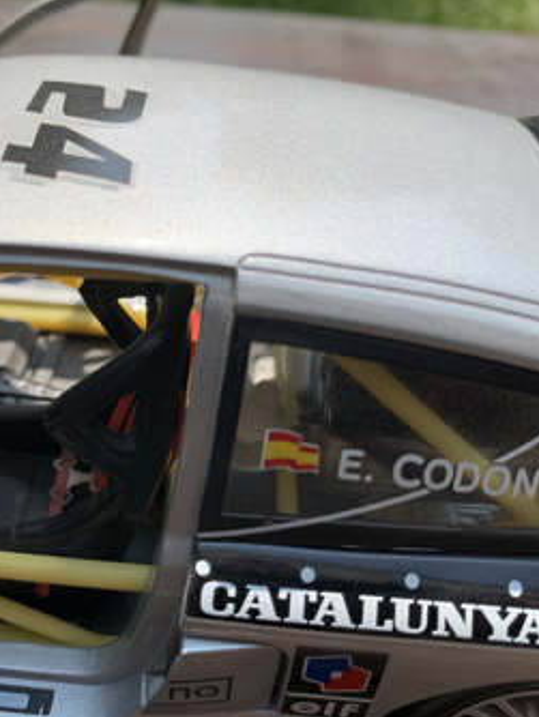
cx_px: 206
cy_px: 358
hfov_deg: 40.5
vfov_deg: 52.6
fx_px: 726
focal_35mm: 35
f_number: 1.8
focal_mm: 4.25
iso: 25
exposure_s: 1/1299
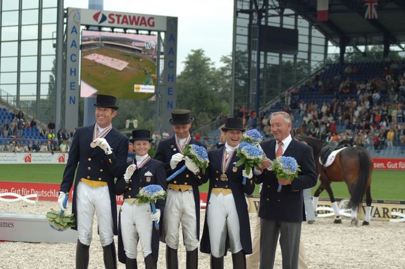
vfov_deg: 11.4
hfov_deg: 17.1
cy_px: 134
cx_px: 202
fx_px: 1348
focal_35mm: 120
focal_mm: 80
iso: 200
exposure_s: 1/250
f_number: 5.6
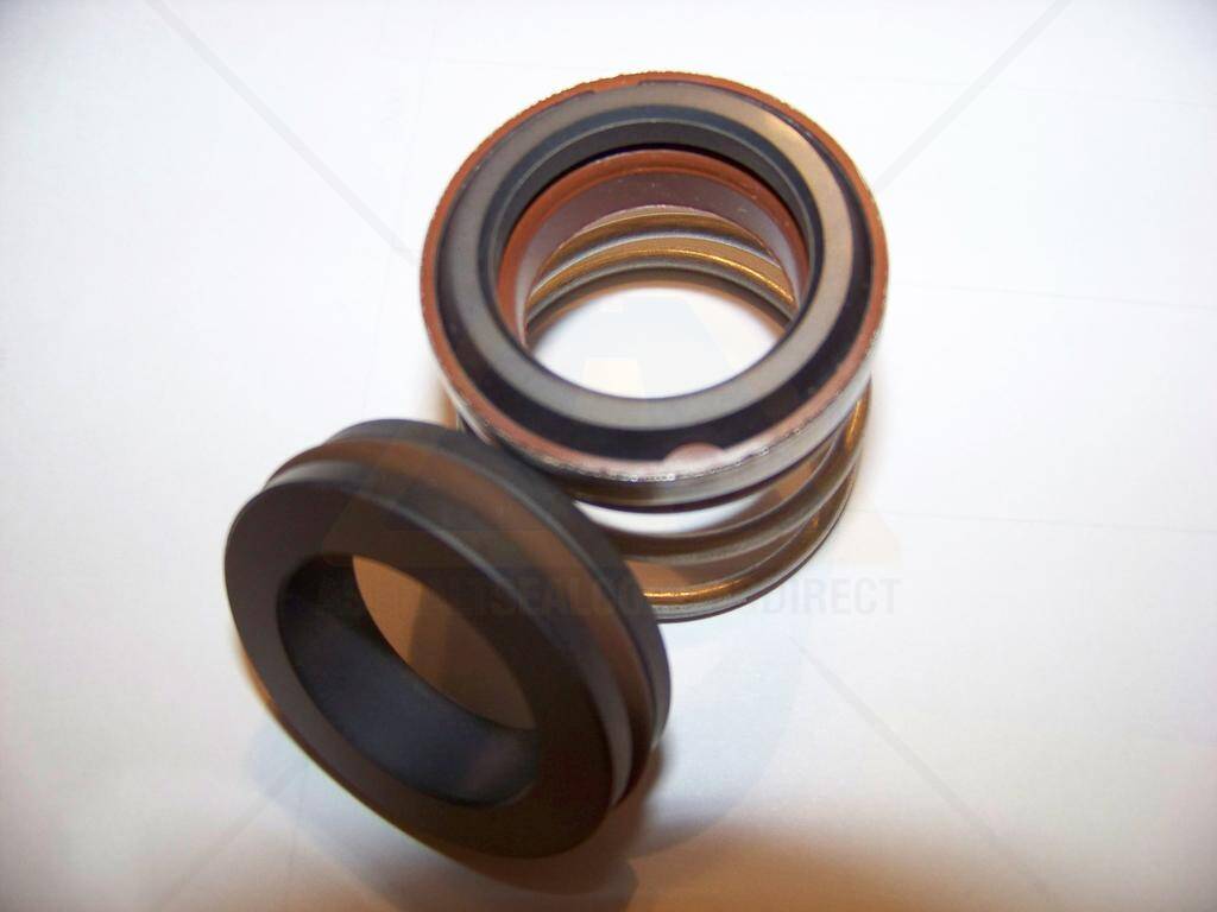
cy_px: 456
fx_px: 1266
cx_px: 608
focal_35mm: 36
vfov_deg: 39.7
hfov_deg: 51.4
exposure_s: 1/30
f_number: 2.8
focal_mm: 5.85
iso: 200
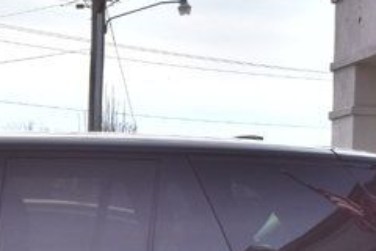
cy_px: 289
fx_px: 1672
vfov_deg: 8.5
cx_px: -33
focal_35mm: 160
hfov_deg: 12.6
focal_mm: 25
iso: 250
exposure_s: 1/500
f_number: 11
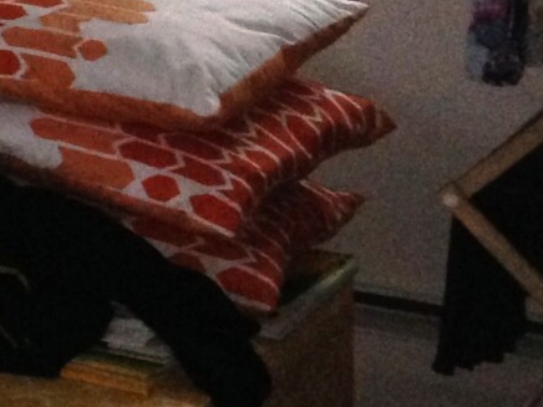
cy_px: -185
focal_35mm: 155
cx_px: -680
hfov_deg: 11.1
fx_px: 2431
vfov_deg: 9.3
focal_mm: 4.12
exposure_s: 1/16
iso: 320
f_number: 2.4
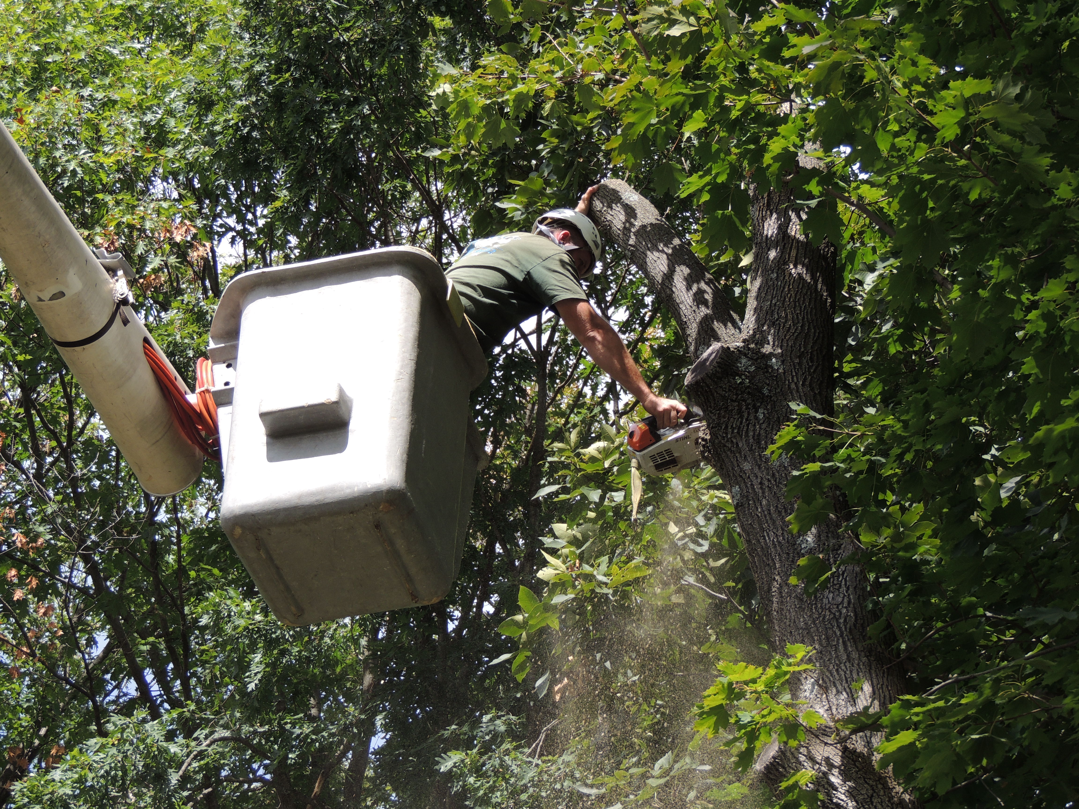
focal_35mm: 105
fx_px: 3273
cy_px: 404
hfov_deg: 18.7
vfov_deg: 14.1
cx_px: 540
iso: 100
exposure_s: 1/320
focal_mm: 18.7
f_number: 4.2
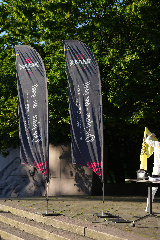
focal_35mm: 50
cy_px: 120
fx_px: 333
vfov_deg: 39.6
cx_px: 80
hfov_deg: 27.0
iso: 100
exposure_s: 1/500
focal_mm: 50
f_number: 3.2
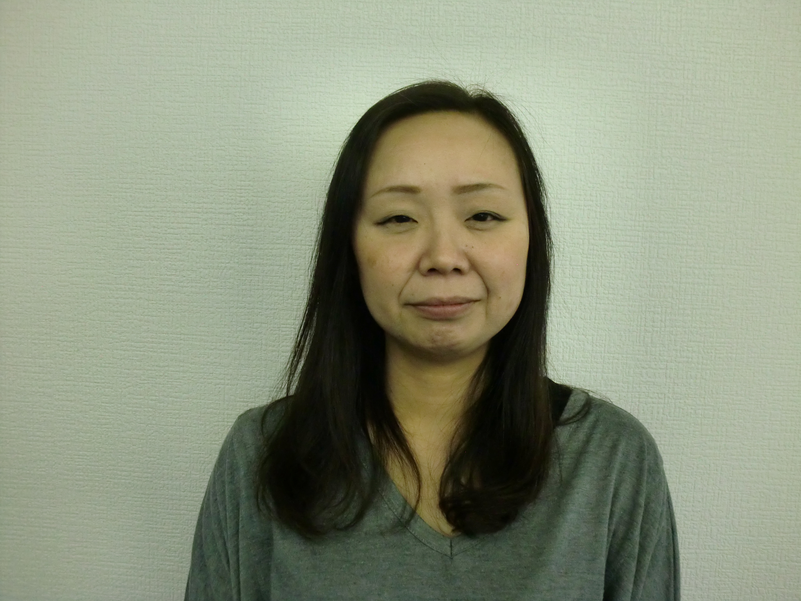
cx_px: 400
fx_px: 810
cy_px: 300
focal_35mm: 35
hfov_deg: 52.6
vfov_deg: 40.7
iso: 320
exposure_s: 1/250
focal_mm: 6.3
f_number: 3.1
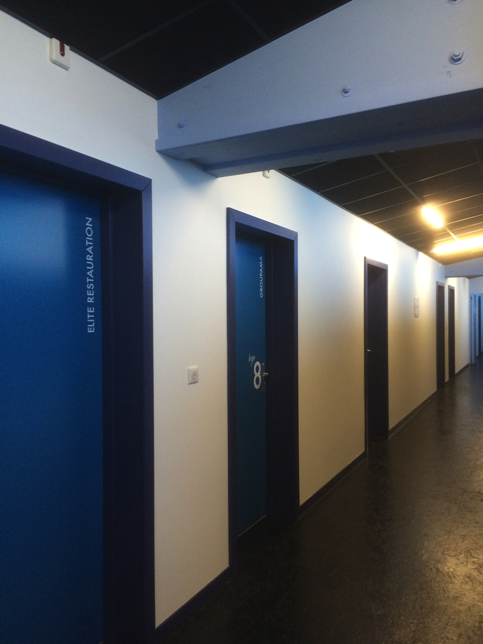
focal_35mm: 29
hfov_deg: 48.2
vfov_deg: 61.7
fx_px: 540
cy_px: 322
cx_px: 242
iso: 125
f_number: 2.2
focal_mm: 4.15
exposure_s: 1/33
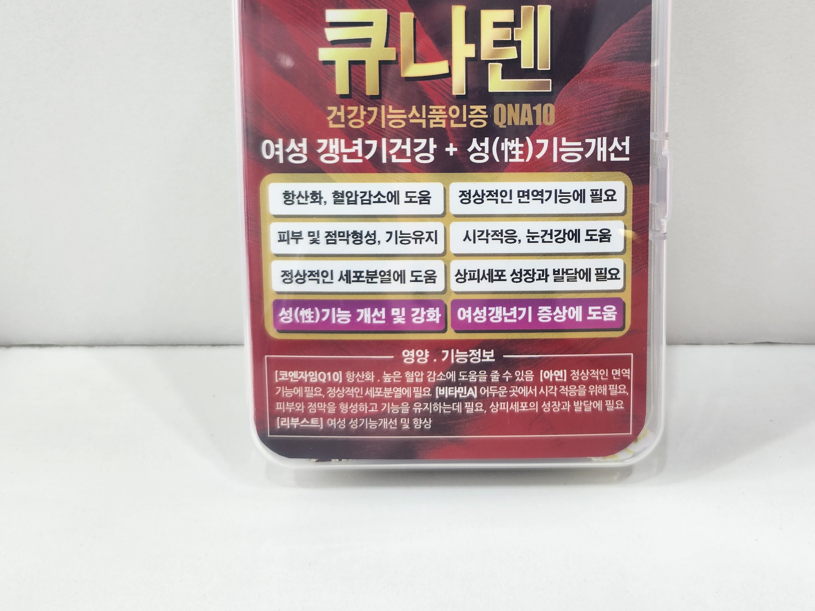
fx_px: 848
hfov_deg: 51.0
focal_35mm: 36
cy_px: 171
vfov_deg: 38.8
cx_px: 490
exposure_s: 1/120
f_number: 1.8
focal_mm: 5
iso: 64
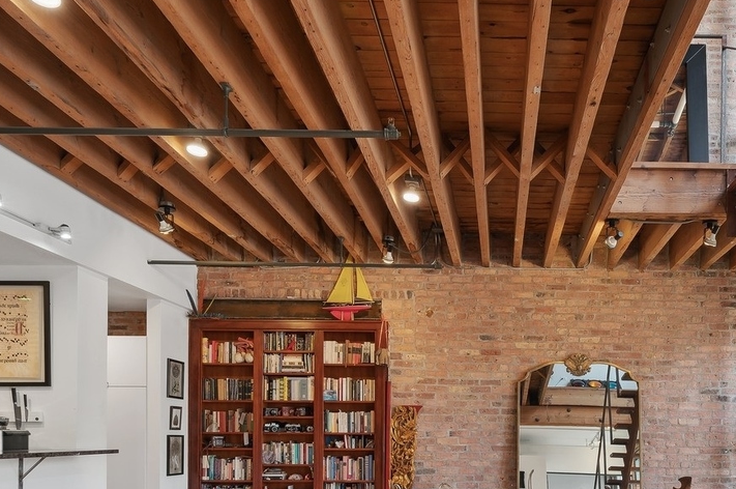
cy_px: 436
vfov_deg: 38.3
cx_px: 519
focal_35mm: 32
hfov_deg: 56.8
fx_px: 653
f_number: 10
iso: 100
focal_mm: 14
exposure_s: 1/2.5
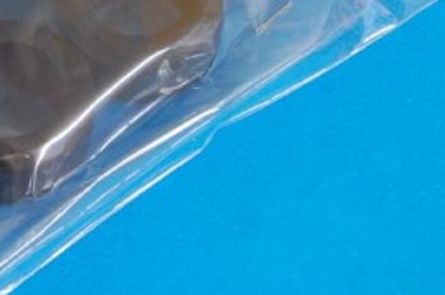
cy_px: -45
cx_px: 71
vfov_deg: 10.0
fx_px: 1666
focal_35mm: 135
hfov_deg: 15.1
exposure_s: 4
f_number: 25
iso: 200
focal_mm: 38
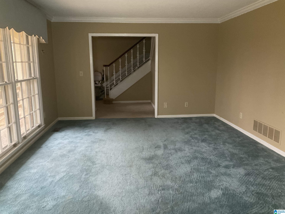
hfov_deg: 61.7
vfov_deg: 48.2
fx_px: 239
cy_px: 107
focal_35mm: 29
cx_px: 142
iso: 200
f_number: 1.8
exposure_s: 1/60
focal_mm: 3
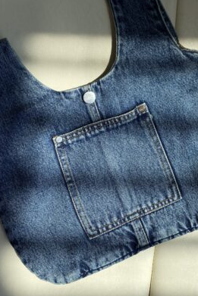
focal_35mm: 41
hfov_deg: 32.6
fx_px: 338
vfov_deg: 47.1
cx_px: 113
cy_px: 120
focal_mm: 4.25
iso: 32
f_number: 1.8
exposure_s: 1/2410
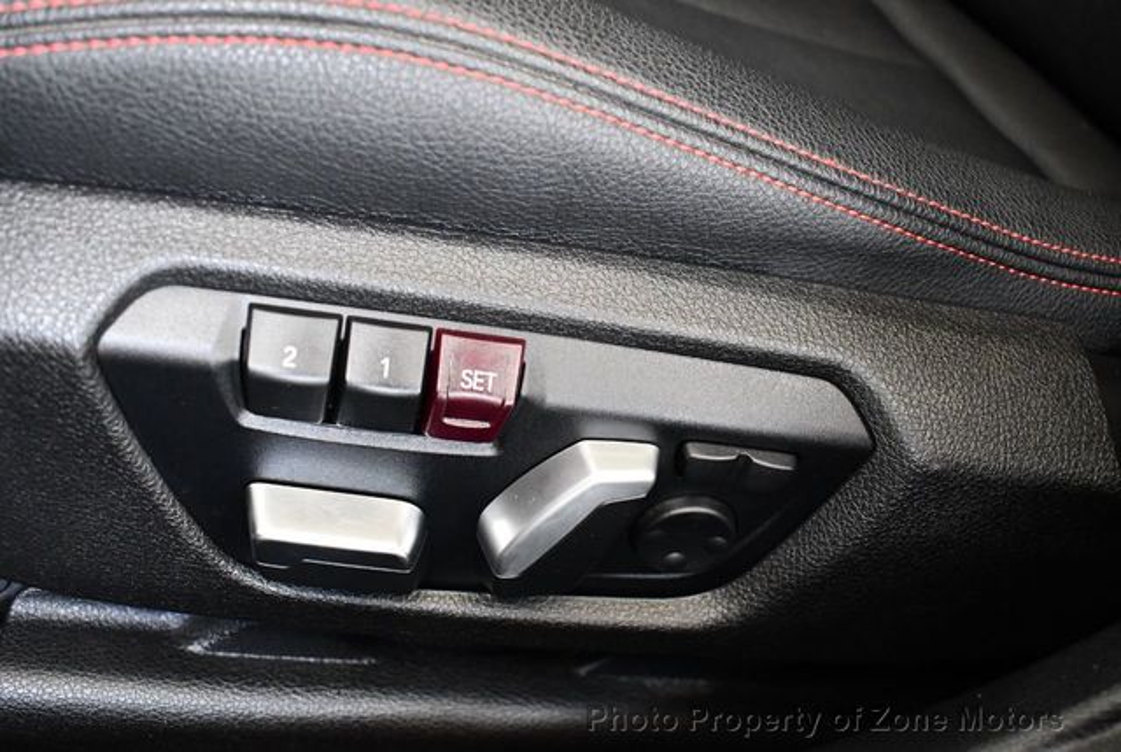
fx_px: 1123
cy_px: 376
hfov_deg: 53.1
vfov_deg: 37.0
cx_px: 560
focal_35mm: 36
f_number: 3.5
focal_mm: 18
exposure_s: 1/80
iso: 3200
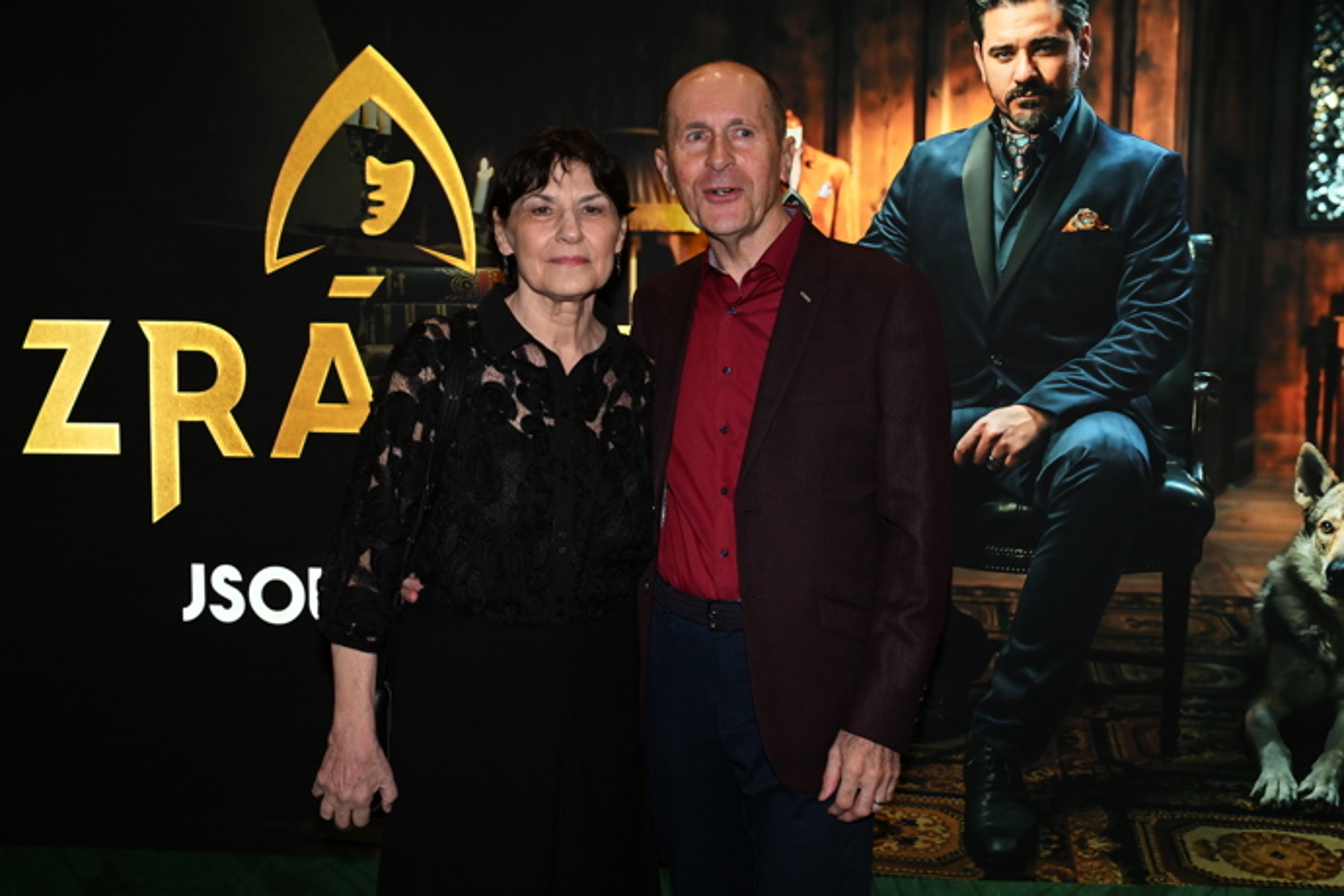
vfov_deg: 29.9
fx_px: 1680
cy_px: 448
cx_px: 672
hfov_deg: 43.6
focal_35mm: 45
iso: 3200
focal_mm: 45
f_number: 9
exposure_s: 1/125
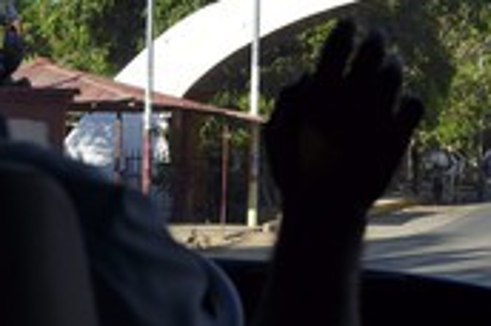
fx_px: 1865
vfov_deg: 9.9
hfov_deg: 14.6
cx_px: 542
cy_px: 6
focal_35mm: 137
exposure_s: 1/250
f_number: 10
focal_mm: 56
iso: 200
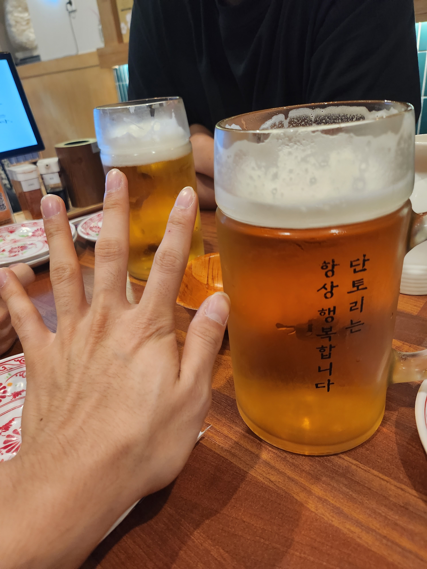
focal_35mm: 24
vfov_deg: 71.6
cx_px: 214
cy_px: 284
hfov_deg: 56.8
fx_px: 395
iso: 800
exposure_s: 1/120
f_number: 1.8
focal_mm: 5
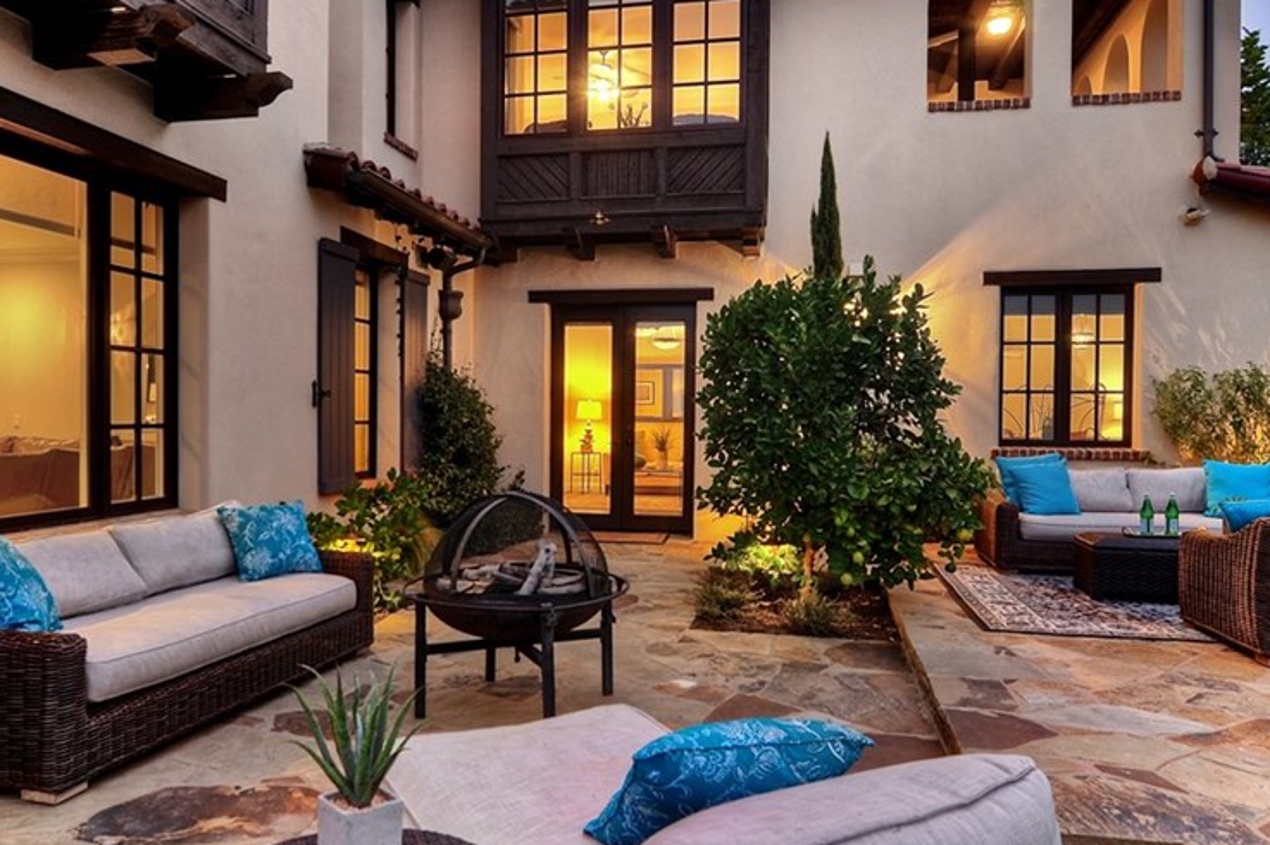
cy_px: 436
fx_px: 881
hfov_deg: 71.5
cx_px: 600
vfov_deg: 51.2
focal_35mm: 25
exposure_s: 1/1.3
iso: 160
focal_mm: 12
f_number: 7.1
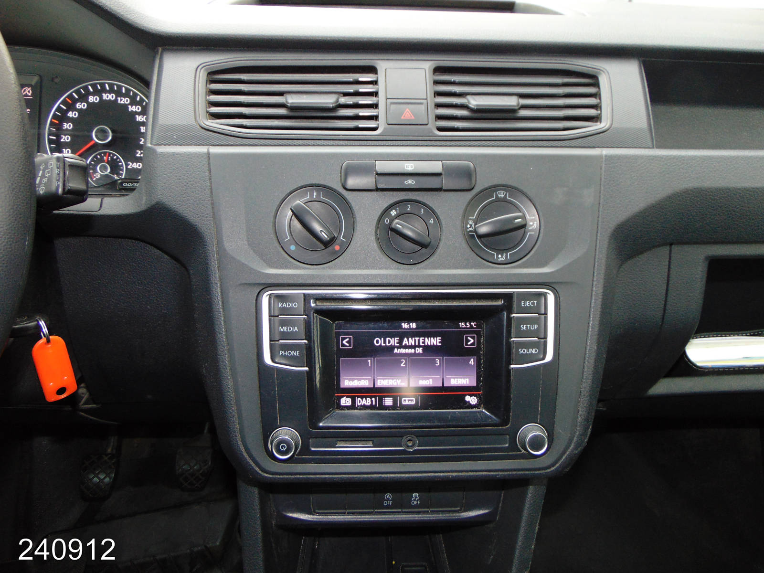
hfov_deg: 69.4
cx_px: 382
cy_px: 286
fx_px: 552
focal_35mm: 25
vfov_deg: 54.9
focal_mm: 4.5
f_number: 3
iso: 200
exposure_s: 1/30
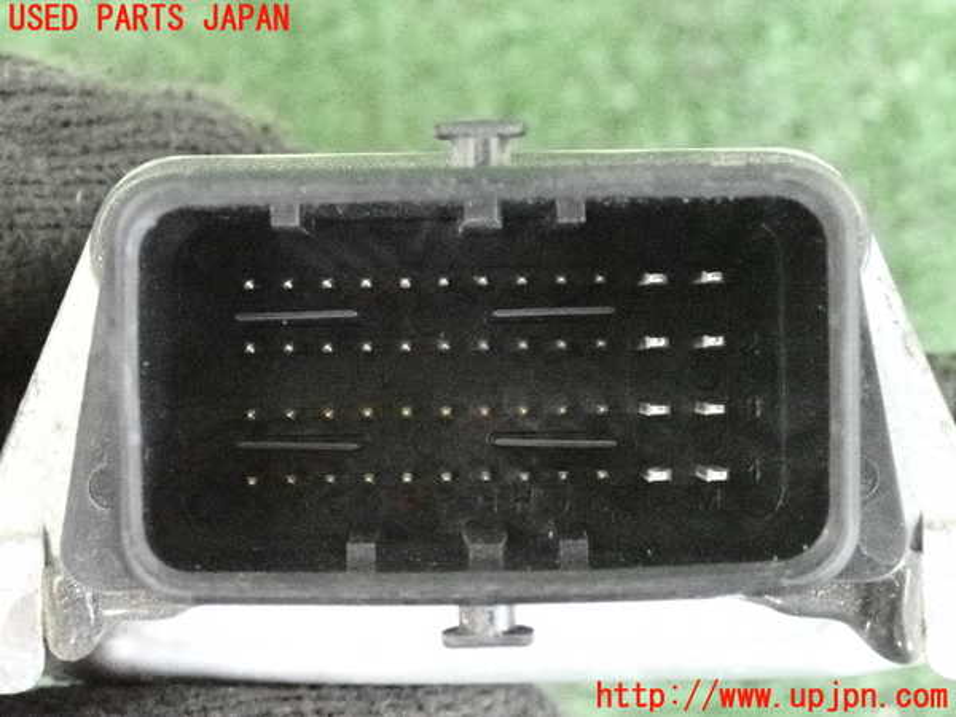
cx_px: 478
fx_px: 2430
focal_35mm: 88
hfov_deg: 22.3
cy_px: 358
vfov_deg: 16.8
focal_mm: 15.66
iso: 12800
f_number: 4.5
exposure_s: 1/80
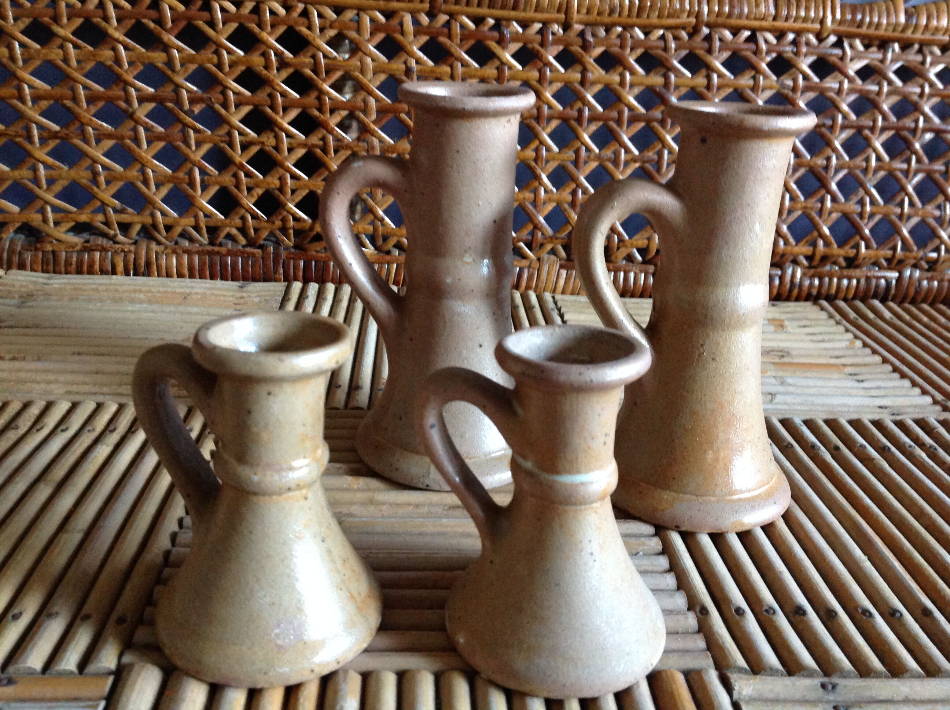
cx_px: 475
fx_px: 959
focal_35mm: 35
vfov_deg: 40.6
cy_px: 355
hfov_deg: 52.7
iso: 320
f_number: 2.4
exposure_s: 1/15
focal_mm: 4.28
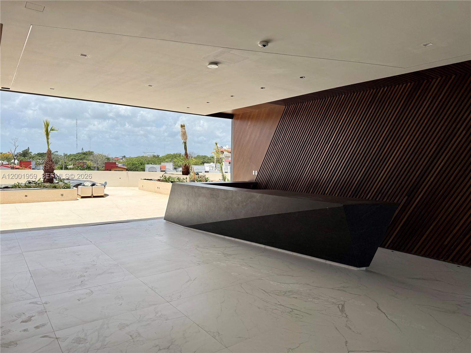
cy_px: 176
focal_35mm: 24
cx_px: 236
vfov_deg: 56.8
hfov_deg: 71.6
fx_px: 327
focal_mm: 6.76
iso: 100
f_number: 1.78
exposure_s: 1/4975
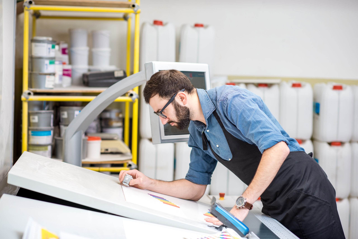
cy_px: 120
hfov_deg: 23.9
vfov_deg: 16.1
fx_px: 846
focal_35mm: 85
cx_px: 179
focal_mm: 85
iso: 250
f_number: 2.5
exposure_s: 1/200
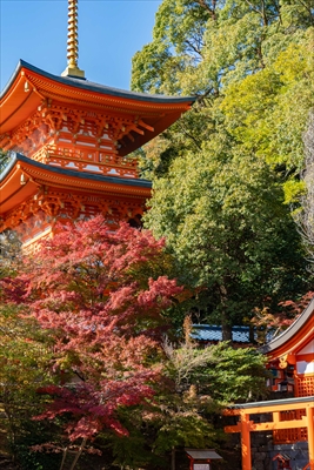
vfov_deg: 30.9
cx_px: 157
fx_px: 850
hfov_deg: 20.9
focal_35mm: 65
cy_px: 235
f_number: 6.7
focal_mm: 65
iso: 125
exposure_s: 1/90
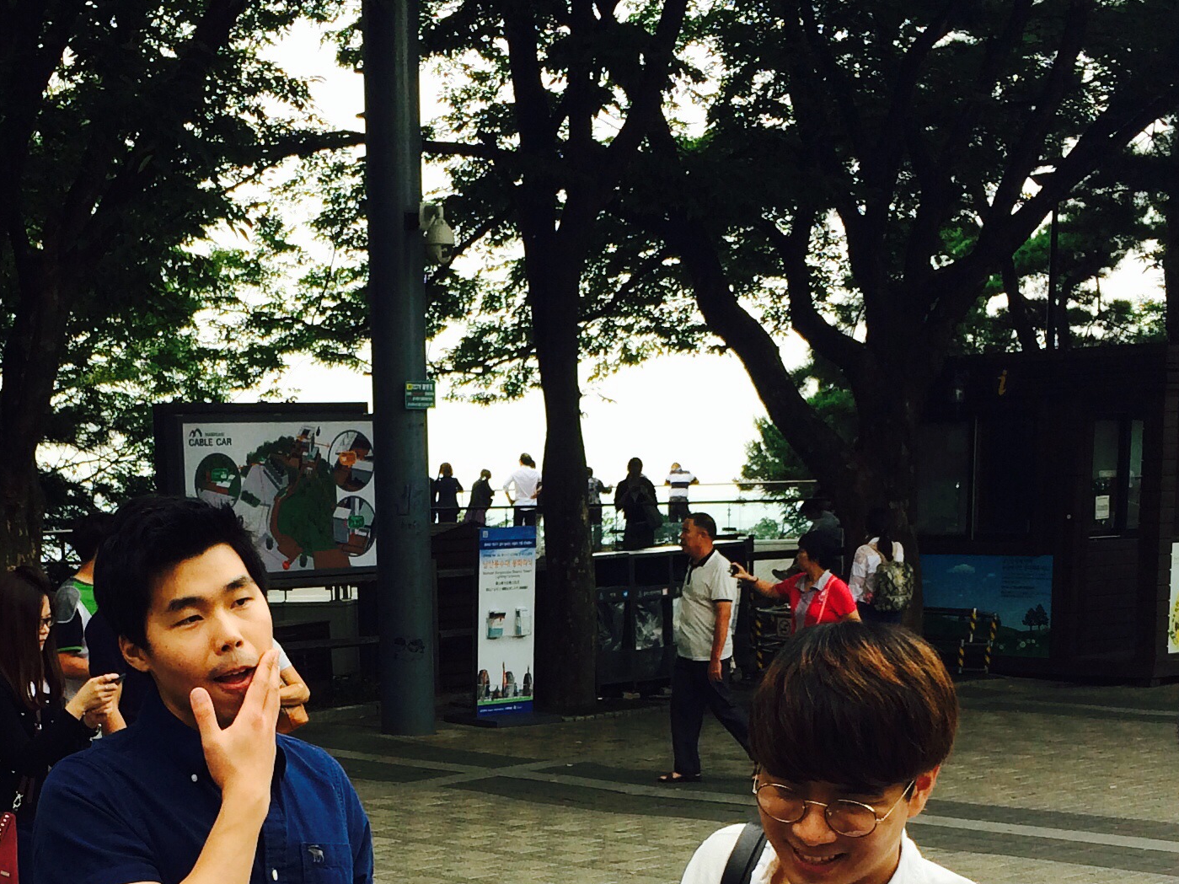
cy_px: 897
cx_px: 375
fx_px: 2384
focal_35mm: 70
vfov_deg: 20.3
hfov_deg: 27.6
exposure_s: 1/339
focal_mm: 4.12
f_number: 2.2
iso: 32
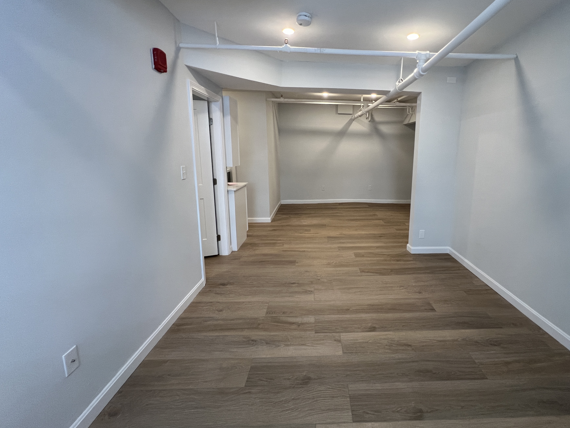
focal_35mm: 15
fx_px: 247
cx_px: 325
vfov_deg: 81.6
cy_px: 195
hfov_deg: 97.5
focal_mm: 1.57
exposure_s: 1/120
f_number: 1.8
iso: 200
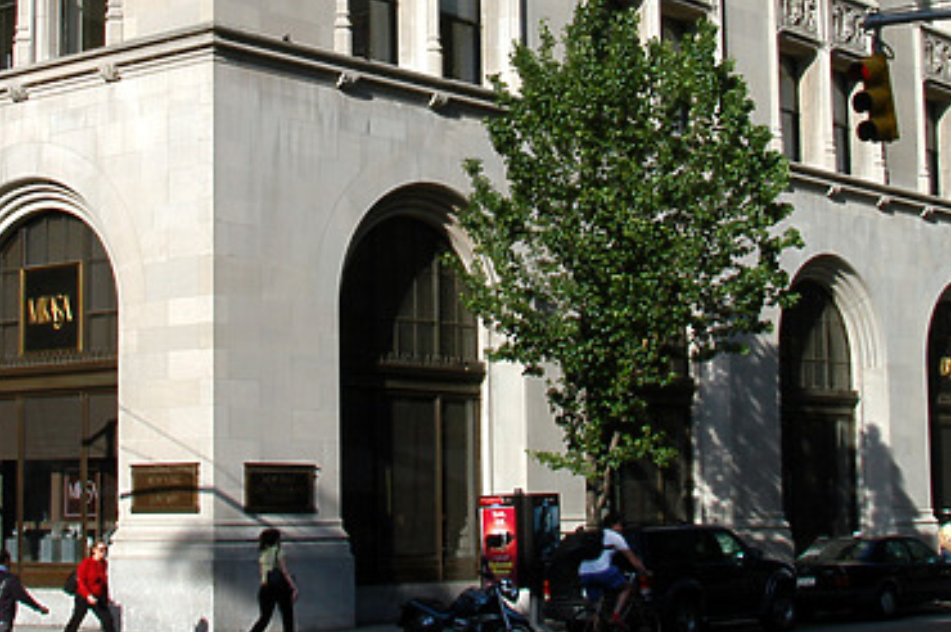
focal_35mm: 73
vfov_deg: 18.1
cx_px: 427
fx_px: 1927
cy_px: -15
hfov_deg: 27.7
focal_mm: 20
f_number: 9
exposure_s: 1/320
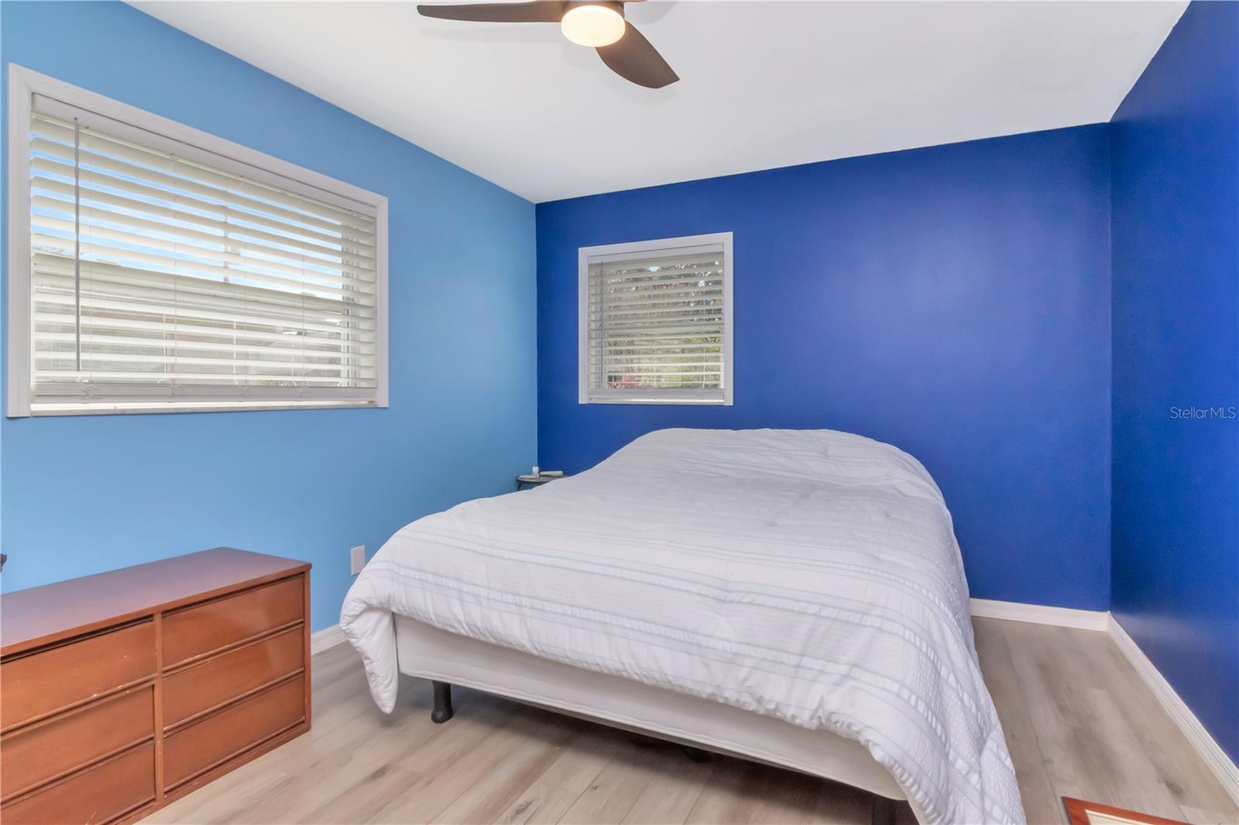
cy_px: 412
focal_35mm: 18
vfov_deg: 67.4
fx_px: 619
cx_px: 620
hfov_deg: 90.0
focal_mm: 12
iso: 1000
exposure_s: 1/200
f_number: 16
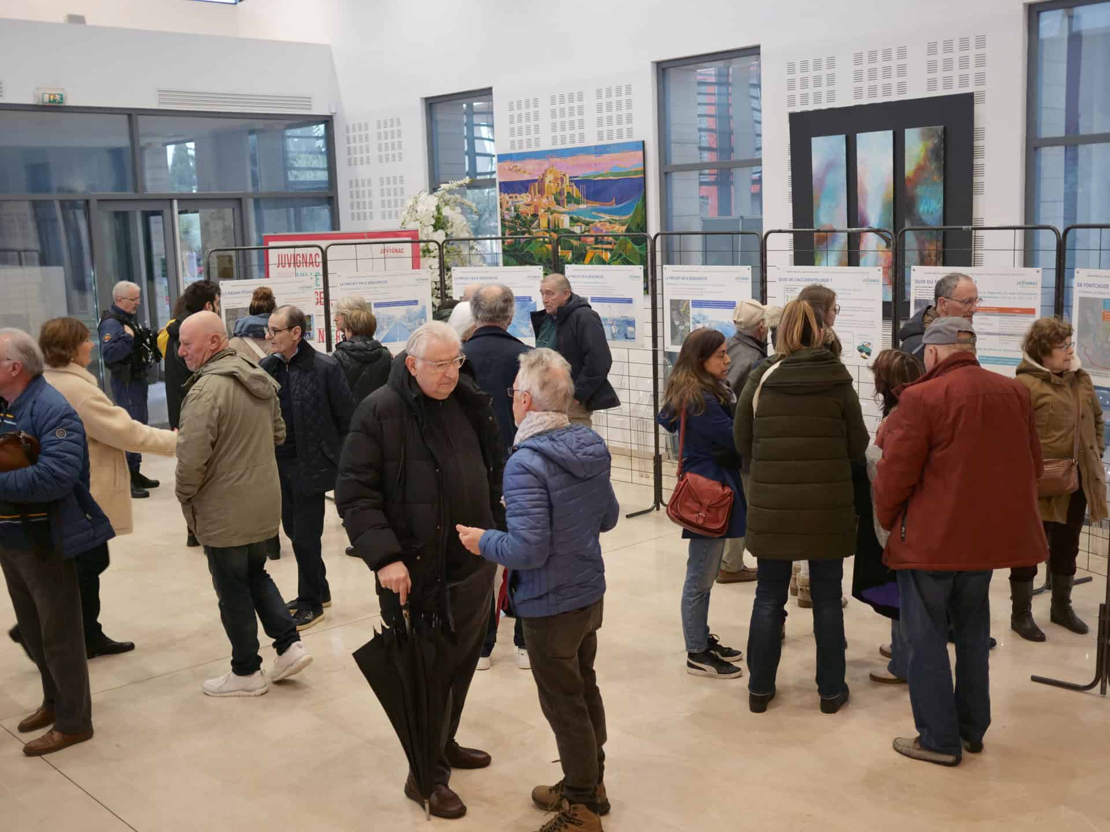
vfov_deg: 36.0
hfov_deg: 46.8
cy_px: 416
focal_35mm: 40
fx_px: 1283
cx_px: 555
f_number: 1.7
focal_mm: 20
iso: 200
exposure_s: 1/80
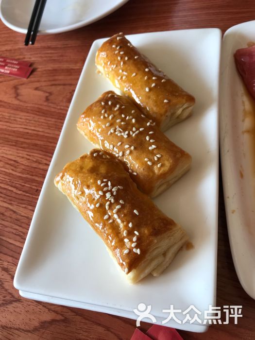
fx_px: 275
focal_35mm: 28
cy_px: 170
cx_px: 128
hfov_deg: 49.7
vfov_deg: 63.4
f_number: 1.8
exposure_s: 1/110
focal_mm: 3.99
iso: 20
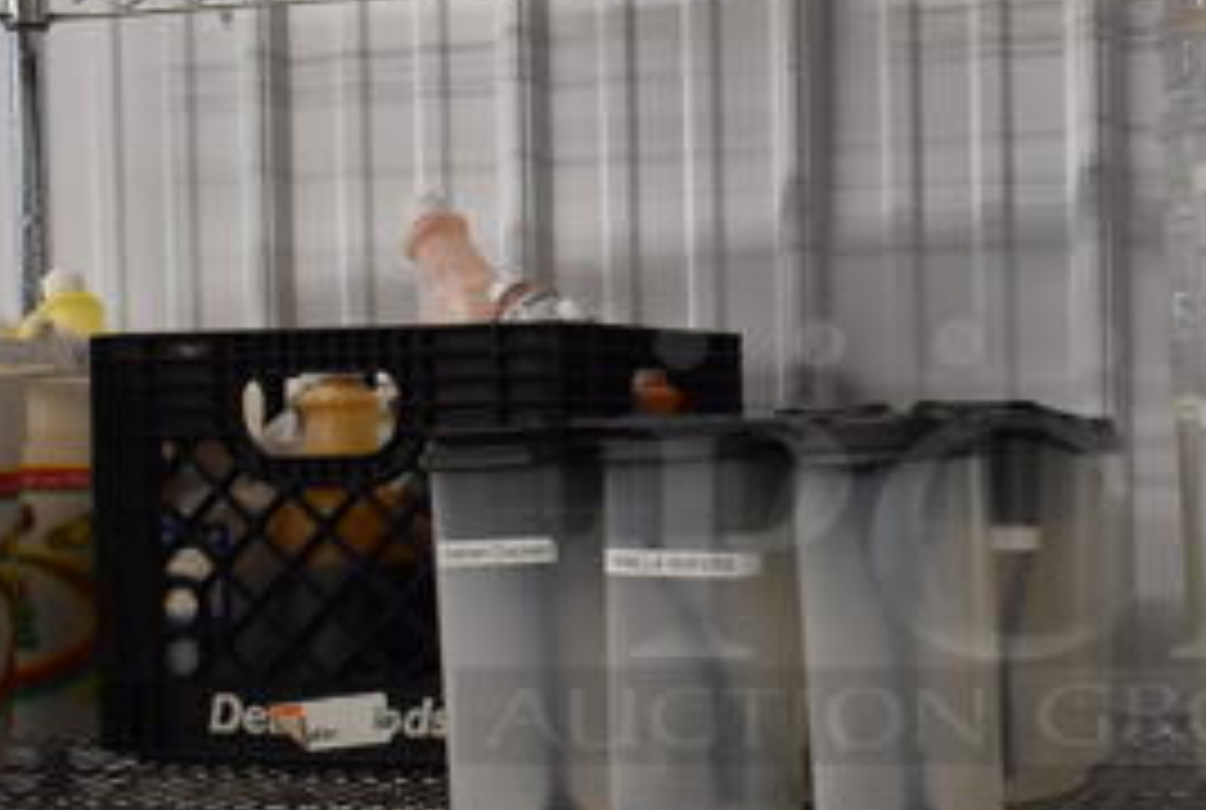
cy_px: 526
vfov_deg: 18.2
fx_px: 2518
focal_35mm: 75
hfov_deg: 26.5
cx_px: 958
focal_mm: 22
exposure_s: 1/125
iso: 1100
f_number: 3.8
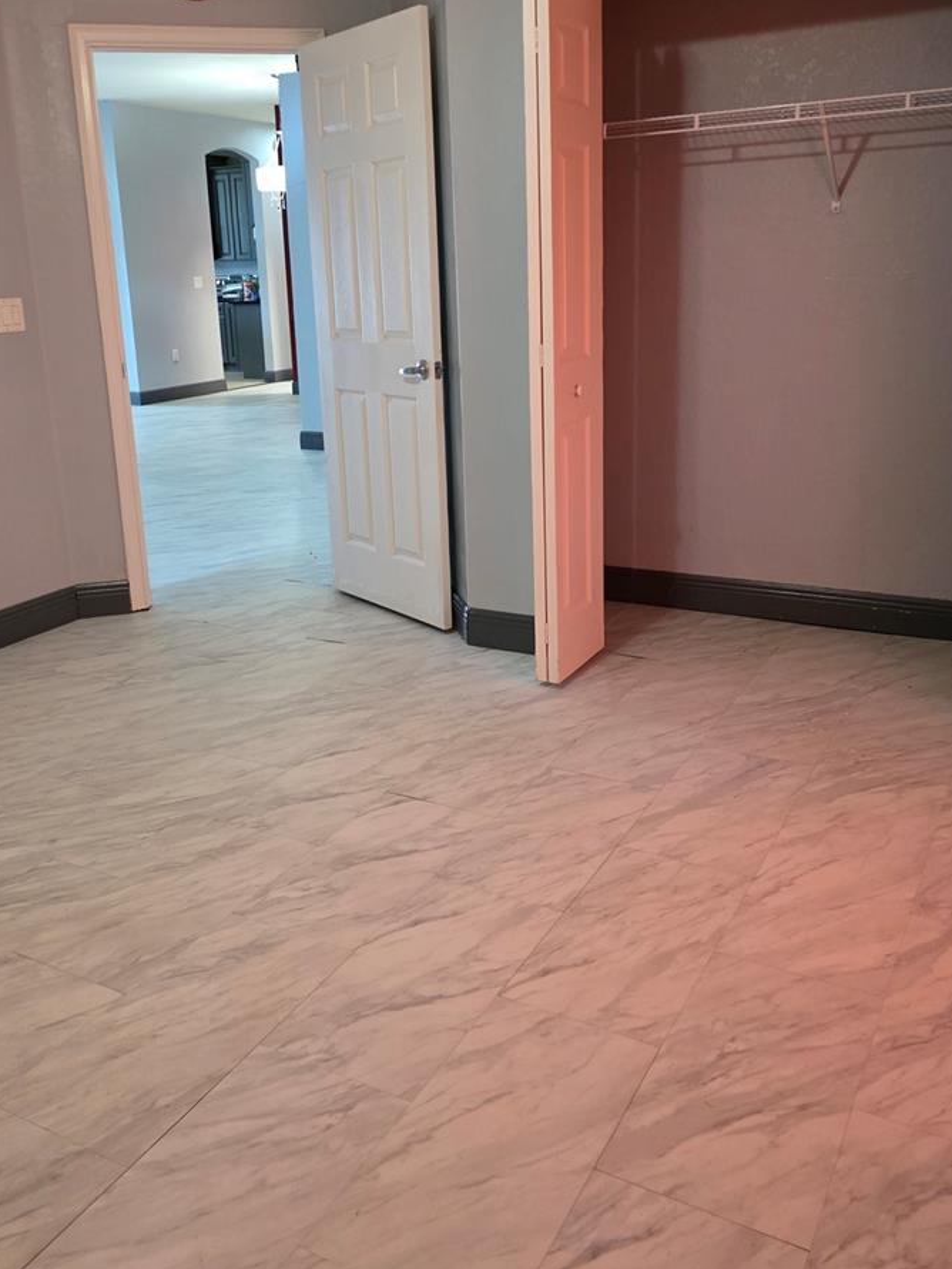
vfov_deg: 58.2
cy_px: 555
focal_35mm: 31
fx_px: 1136
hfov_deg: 45.4
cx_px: 452
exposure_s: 1/120
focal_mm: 6.3
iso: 1000
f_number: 1.7
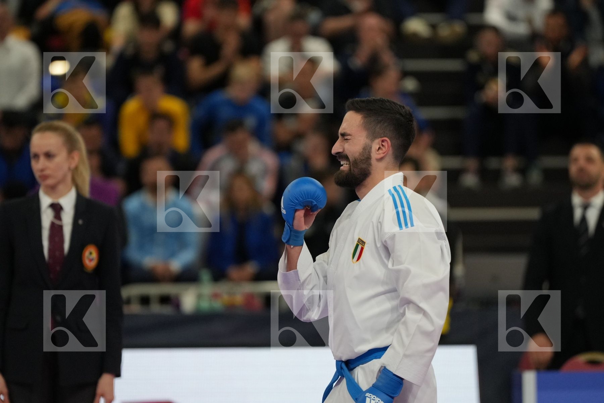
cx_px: 302
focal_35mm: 300
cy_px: 202
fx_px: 5033
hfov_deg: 6.9
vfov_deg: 4.6
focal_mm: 200
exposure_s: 1/1000
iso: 2000
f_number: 2.8
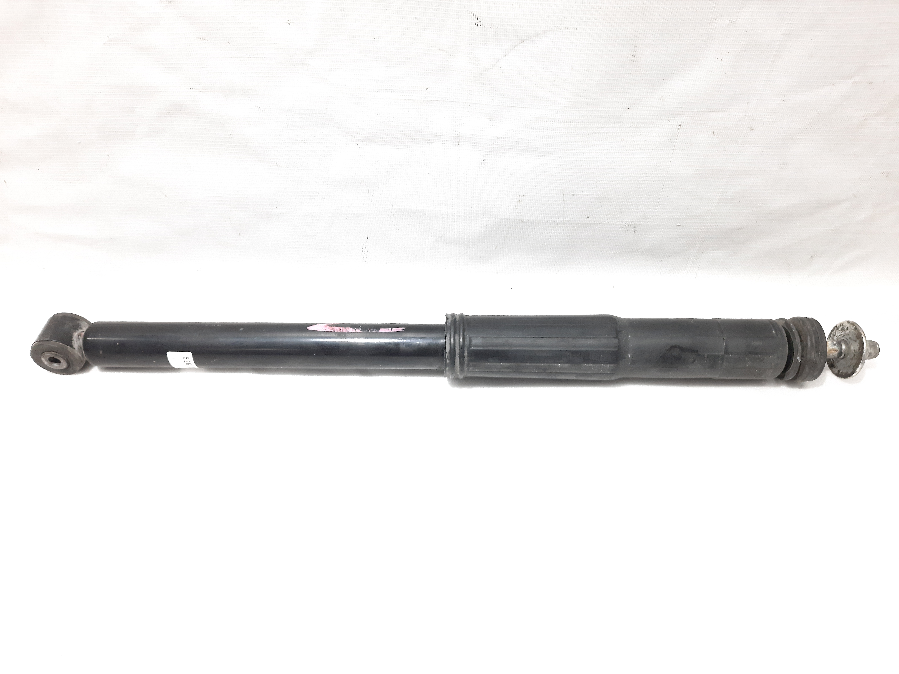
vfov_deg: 54.9
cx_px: 450
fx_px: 649
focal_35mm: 25
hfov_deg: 69.4
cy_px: 337
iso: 250
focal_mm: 4.6
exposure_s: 1/50
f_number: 2
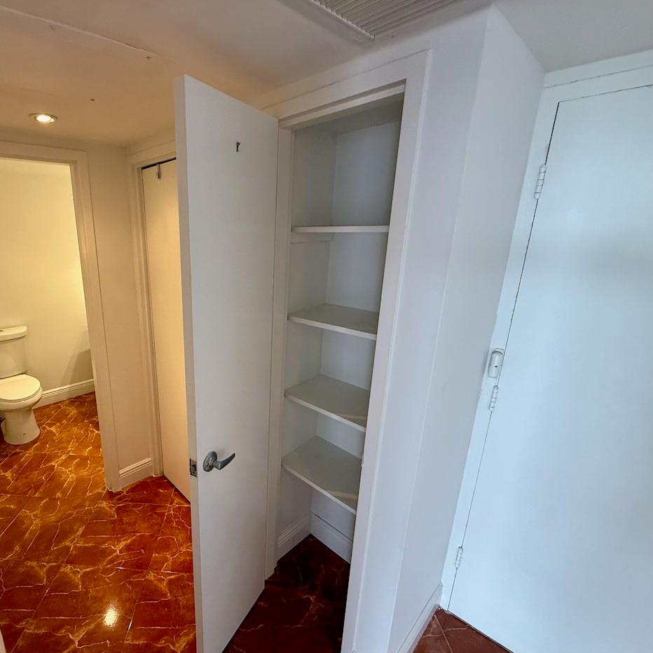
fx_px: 363
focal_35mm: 17
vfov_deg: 84.0
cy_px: 333
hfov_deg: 81.5
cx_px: 224
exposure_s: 1/99
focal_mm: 2.22
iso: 250
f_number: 2.2
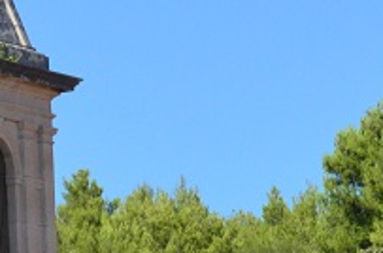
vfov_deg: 2.1
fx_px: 7042
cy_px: 42
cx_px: -222
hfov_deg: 3.1
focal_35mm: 664
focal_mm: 90
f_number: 5.6
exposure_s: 1/8000
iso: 1100
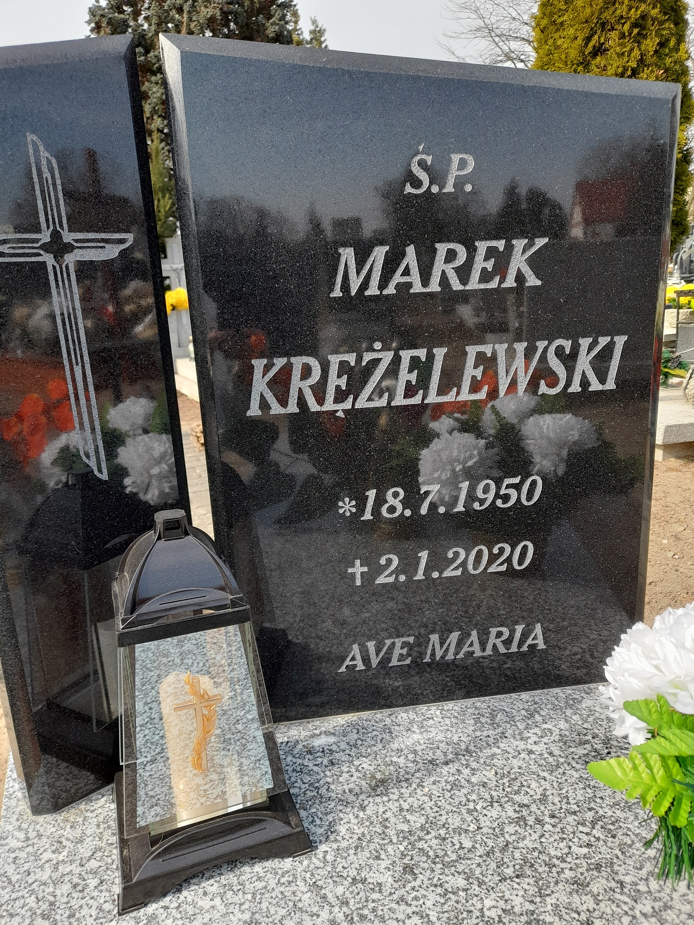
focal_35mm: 25
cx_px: 347
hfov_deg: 54.9
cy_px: 462
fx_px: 668
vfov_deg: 69.4
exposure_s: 1/132
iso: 20
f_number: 2
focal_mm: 4.6
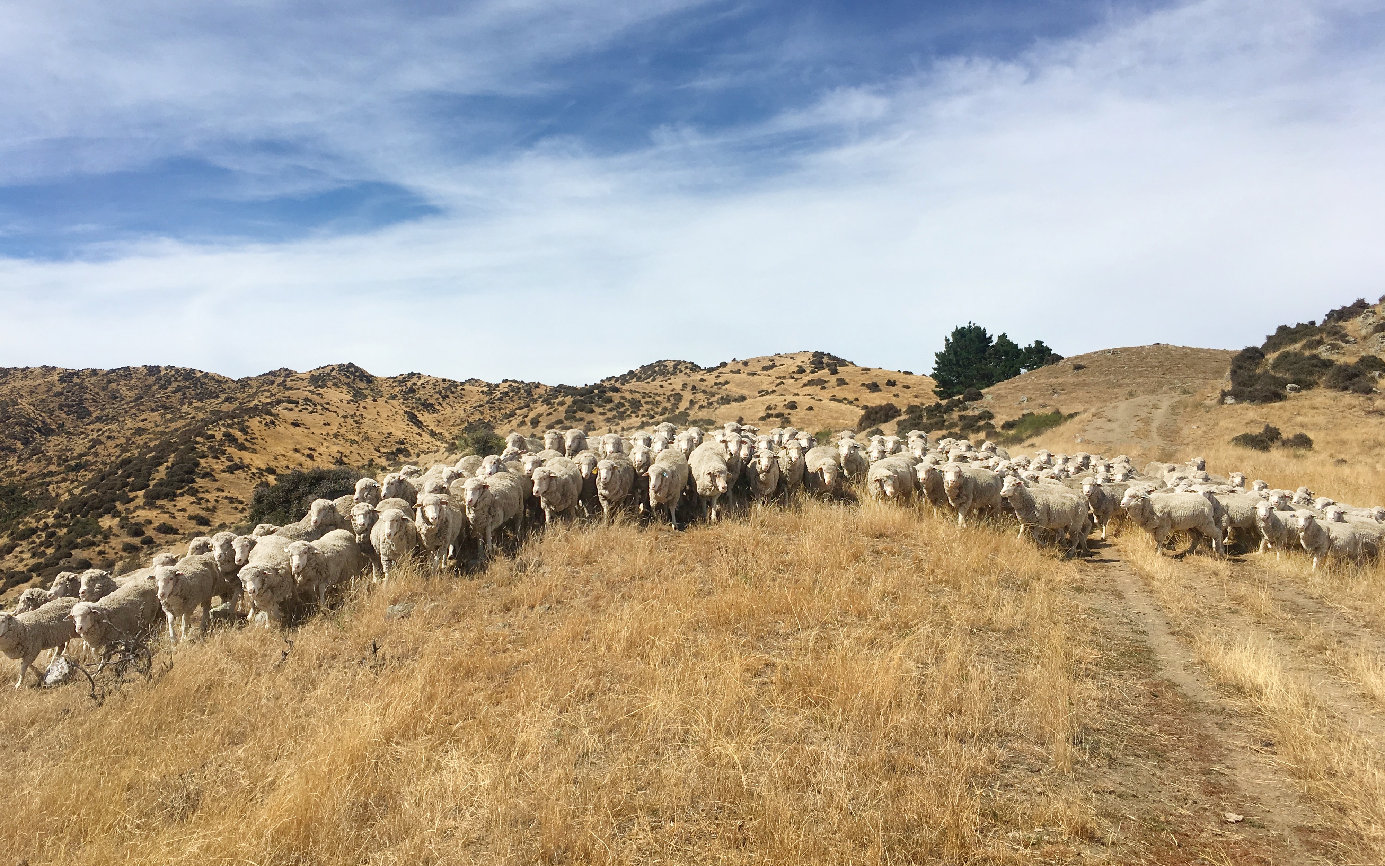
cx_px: 691
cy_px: 421
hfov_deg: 61.2
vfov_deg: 40.6
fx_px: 1170
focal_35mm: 31
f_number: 2.2
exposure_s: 1/3077
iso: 25
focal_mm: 4.15
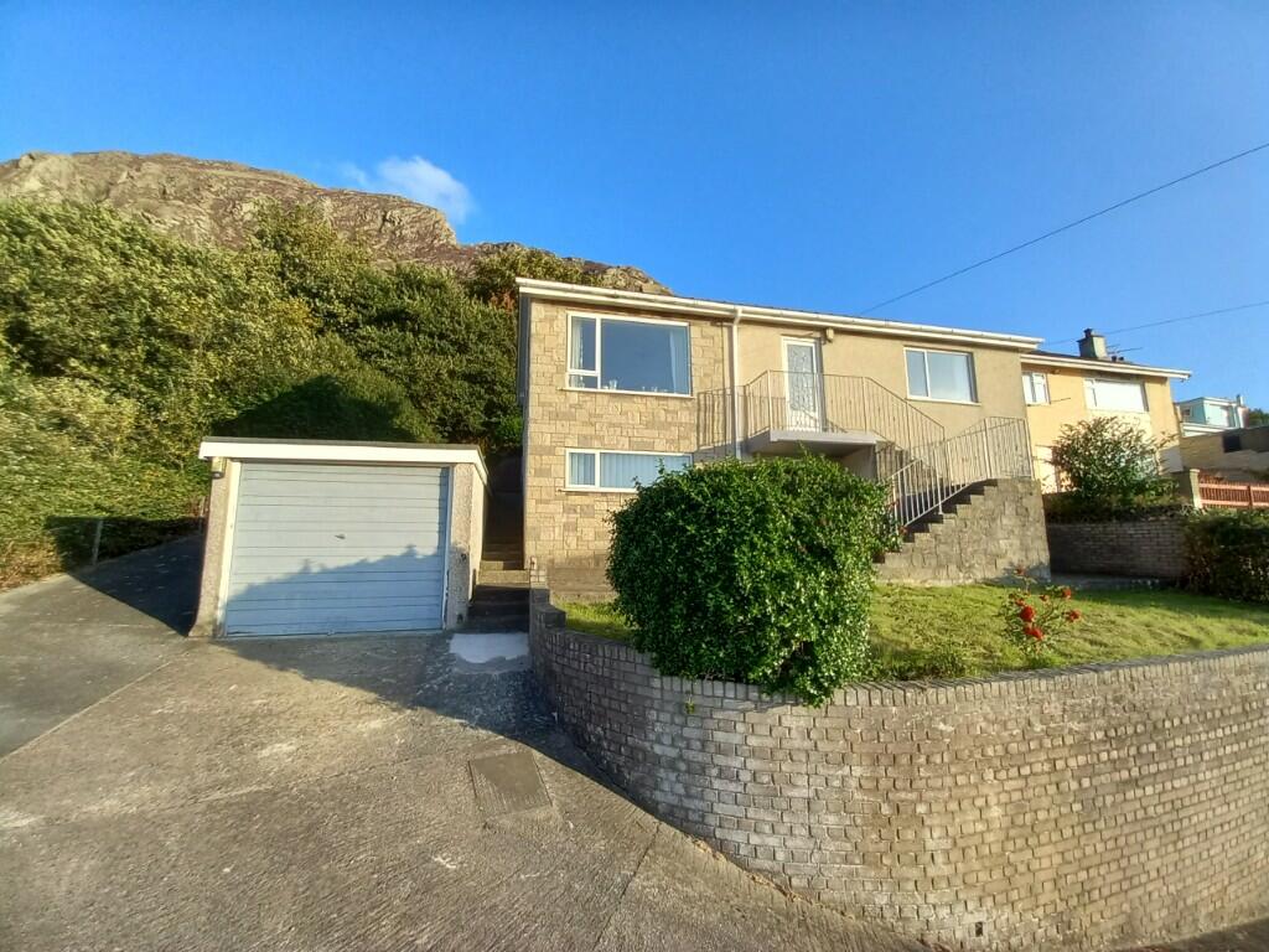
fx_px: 477
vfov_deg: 89.9
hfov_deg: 106.2
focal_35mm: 13
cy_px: 476
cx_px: 634
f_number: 2.2
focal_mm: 1.13
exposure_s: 1/413
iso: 40
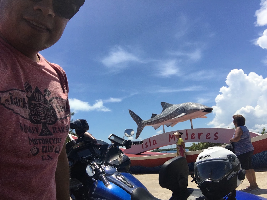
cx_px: 134
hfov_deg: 58.4
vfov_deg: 45.4
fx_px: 239
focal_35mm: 31
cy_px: 100
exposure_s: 1/3226
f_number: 2.2
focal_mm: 2.65
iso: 32
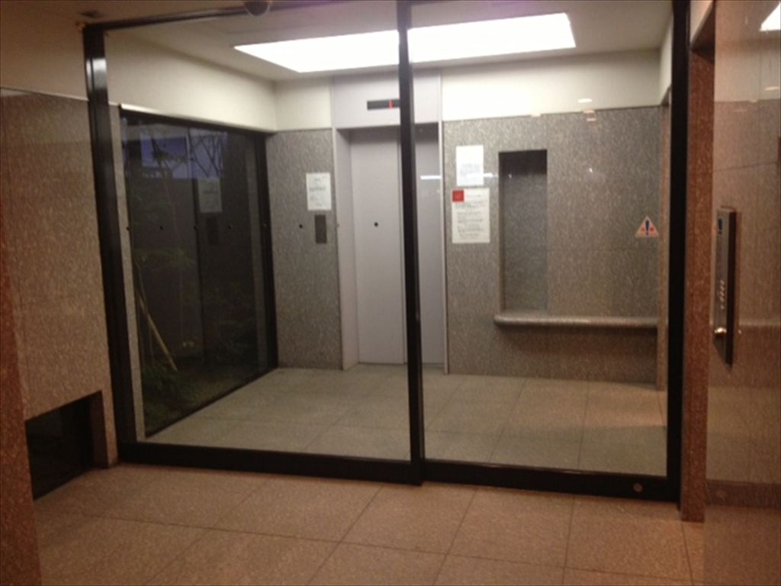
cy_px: 293
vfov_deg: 40.7
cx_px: 390
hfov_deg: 52.6
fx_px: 790
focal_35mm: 35
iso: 200
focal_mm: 4.28
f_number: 2.4
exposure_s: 1/20
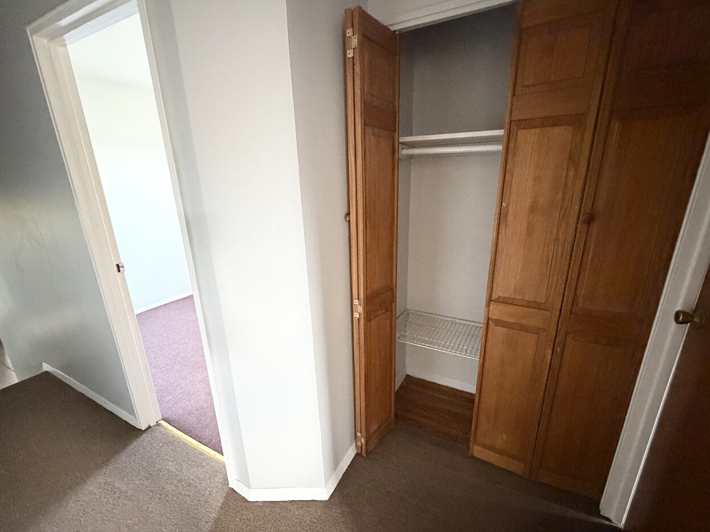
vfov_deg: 81.7
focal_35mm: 15
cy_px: 276
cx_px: 371
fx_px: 308
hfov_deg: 98.1
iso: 1250
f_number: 2.2
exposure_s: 1/60
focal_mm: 2.22
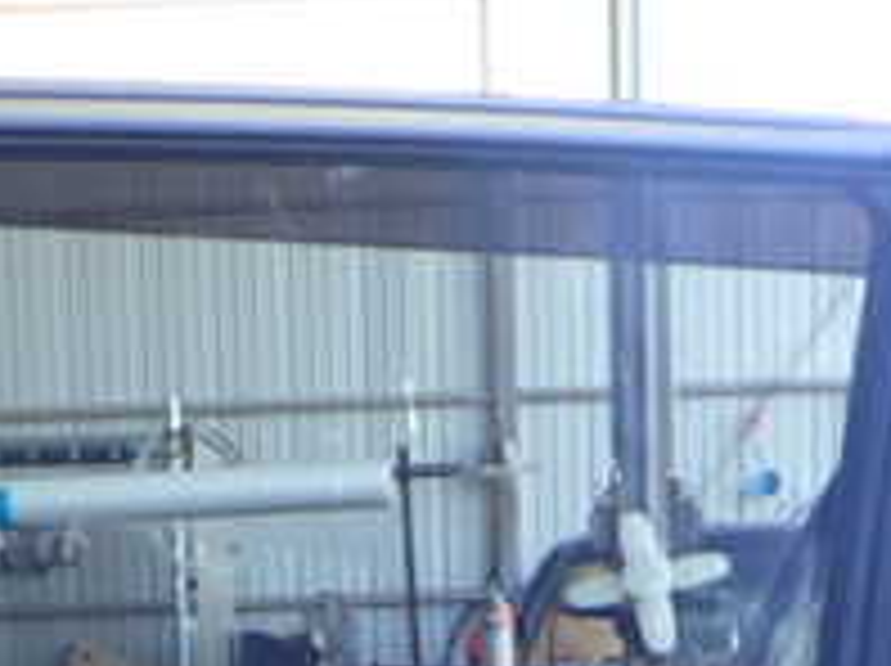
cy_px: 896
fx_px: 2339
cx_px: 324
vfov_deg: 15.3
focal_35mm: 91
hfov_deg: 21.5
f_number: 2.3
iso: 250
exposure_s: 1/30
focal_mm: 5.4
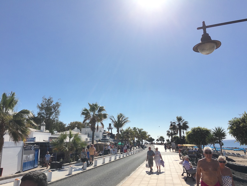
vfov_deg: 48.2
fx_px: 207
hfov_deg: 61.7
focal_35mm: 29
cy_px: 93
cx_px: 124
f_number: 2.2
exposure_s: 1/4525
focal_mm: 4.15
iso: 25
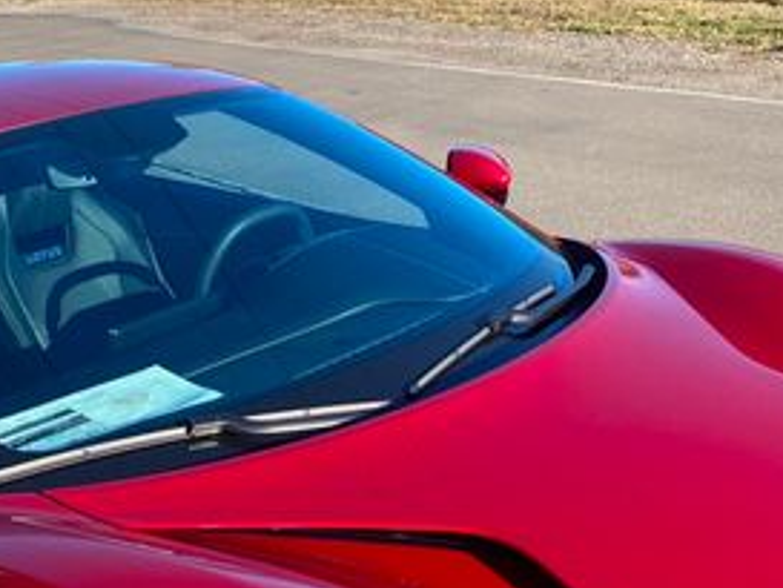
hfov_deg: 31.7
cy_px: 482
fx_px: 1380
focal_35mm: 61
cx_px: 402
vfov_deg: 23.6
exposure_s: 1/833
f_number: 1.8
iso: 32
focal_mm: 4.25
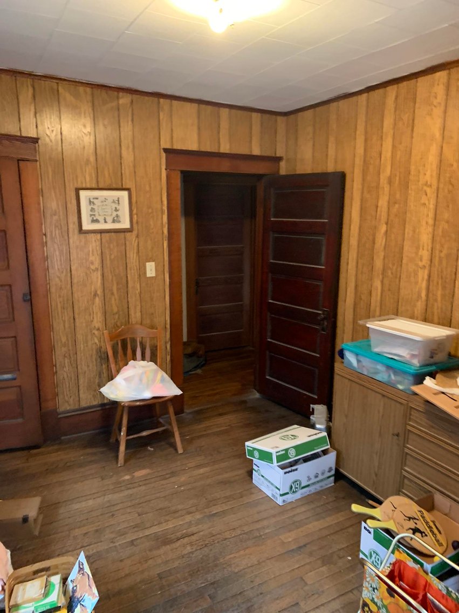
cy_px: 306
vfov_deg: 67.3
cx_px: 230
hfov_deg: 53.1
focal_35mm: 26
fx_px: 460
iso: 400
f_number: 1.8
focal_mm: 4.25
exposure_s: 1/30
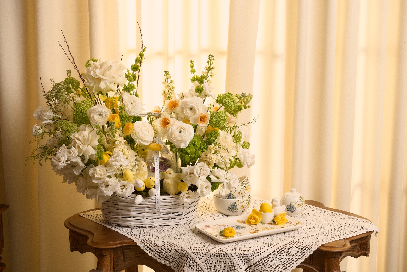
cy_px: 136
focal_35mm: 45
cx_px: 204
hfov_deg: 43.6
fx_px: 509
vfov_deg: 29.9
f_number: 7.1
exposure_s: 1/160
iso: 400
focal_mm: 45
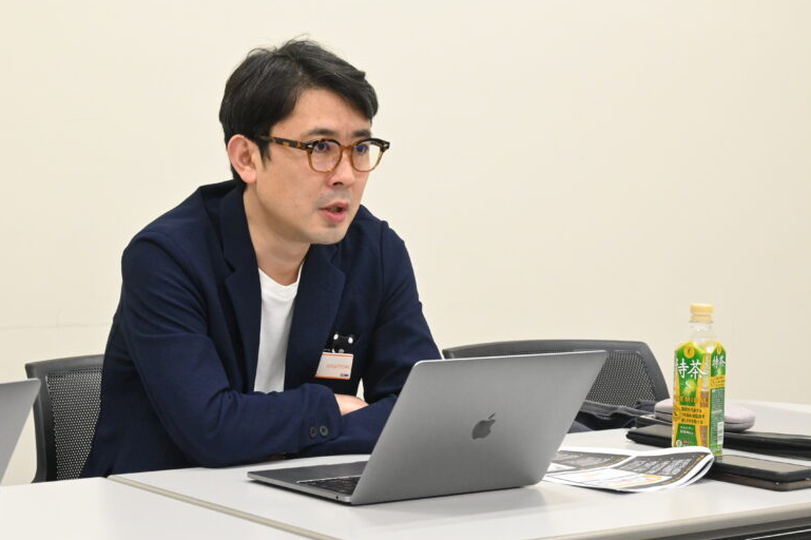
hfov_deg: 23.9
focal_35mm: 85
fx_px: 1914
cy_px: 302
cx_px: 316
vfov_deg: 16.1
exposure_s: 1/125
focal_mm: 44
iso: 3200
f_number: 6
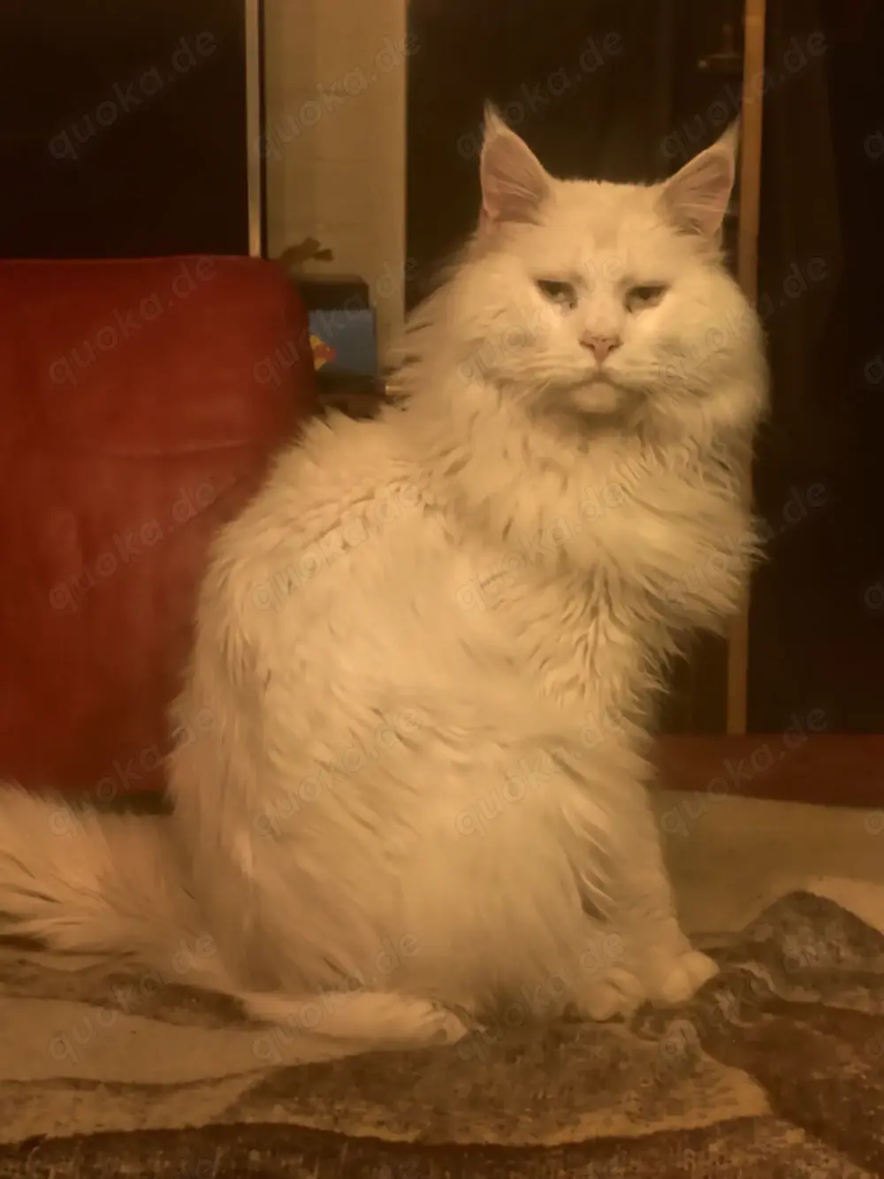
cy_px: 590
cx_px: 442
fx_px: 3542
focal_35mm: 104
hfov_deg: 14.2
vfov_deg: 18.9
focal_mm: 6.14
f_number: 1.65
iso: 1000
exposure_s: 1/25
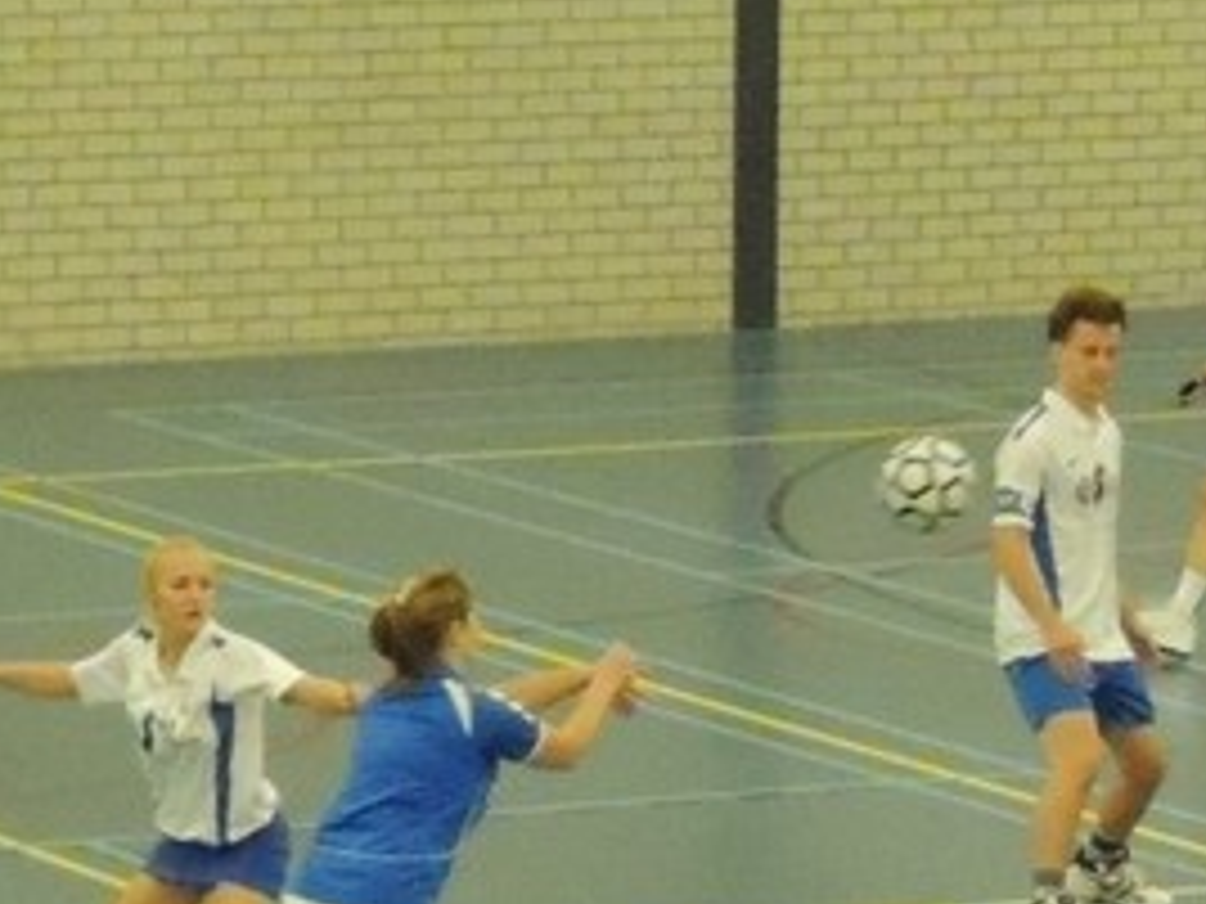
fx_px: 9999
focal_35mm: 287
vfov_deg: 5.2
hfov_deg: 6.9
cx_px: -234
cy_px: 738
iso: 3200
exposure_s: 1/250
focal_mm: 13.3
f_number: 3.9
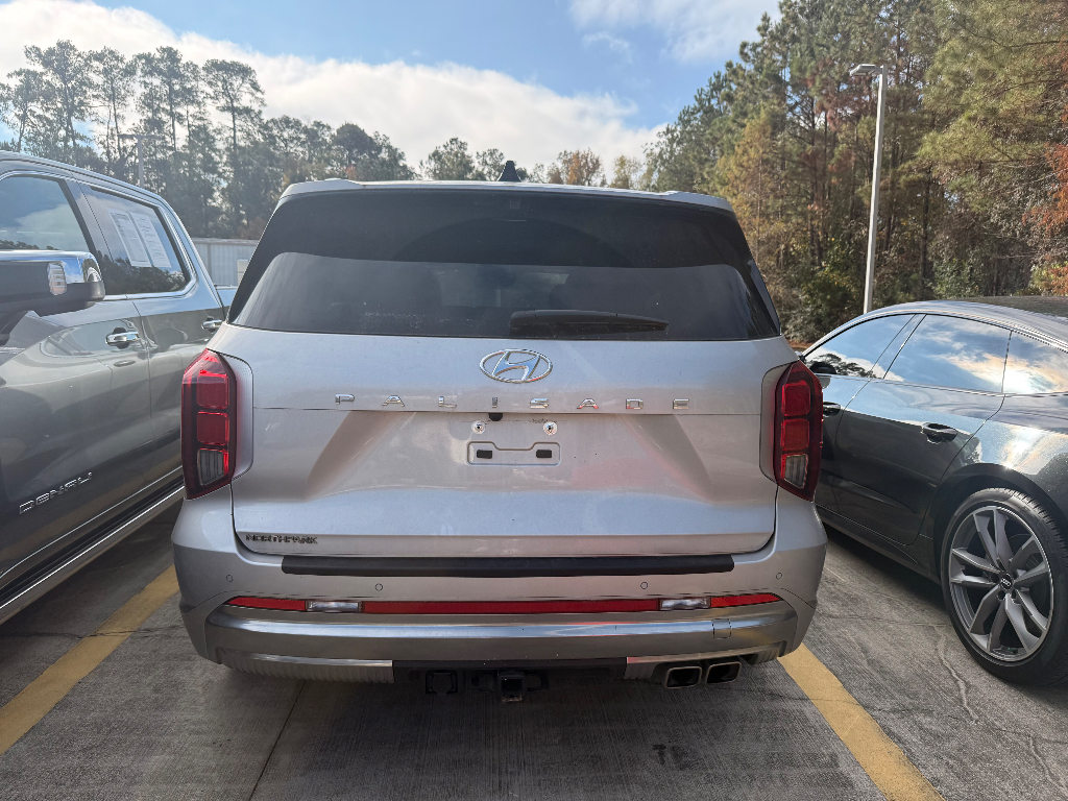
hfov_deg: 71.6
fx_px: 740
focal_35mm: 24
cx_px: 534
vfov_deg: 56.8
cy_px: 400
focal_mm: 6.76
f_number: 1.78
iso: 100
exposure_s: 1/3145
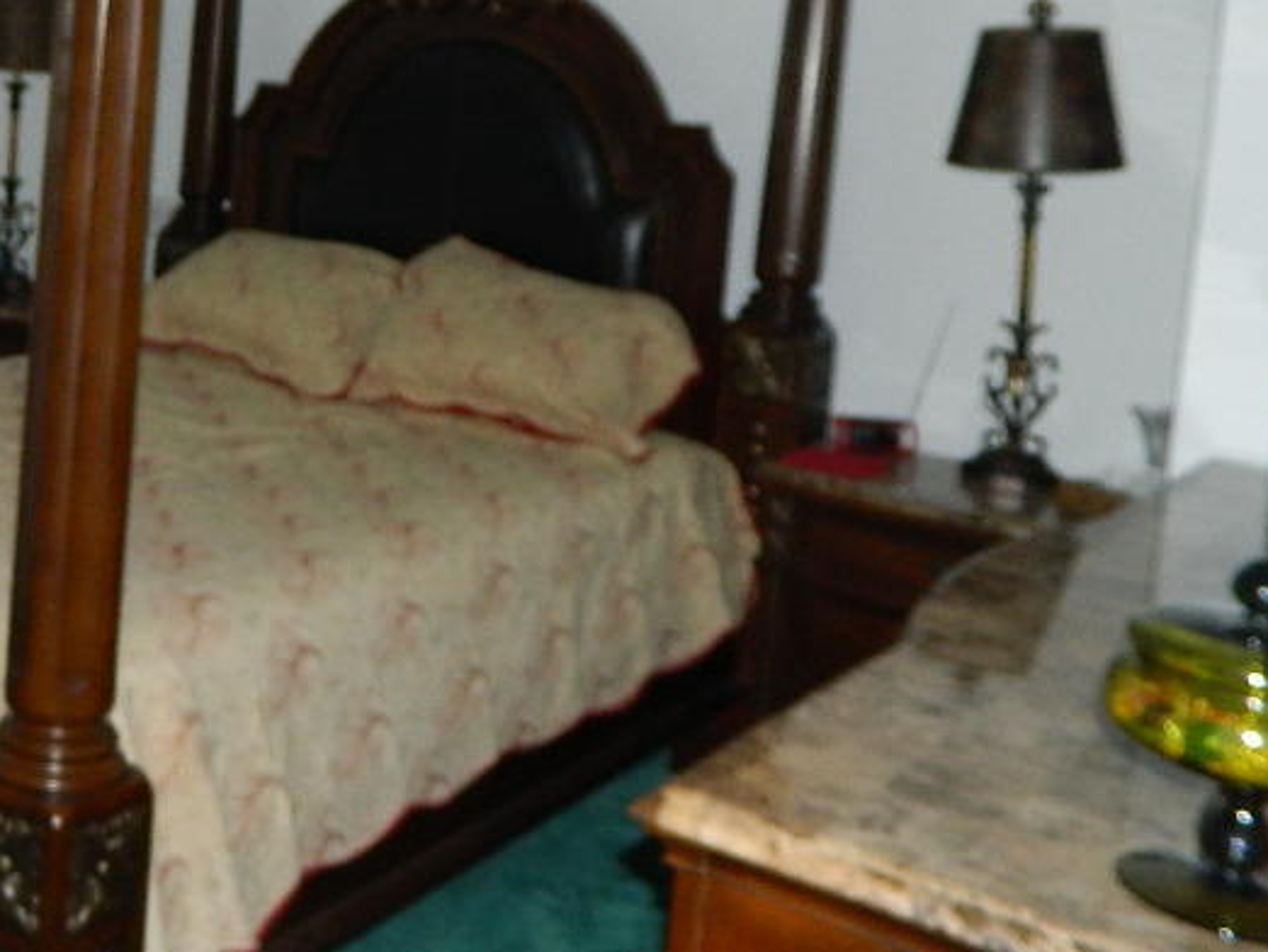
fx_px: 1796
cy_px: 172
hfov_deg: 36.2
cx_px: 95
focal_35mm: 49
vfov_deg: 29.0
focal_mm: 4.5
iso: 200
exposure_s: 1/30
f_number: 3.1
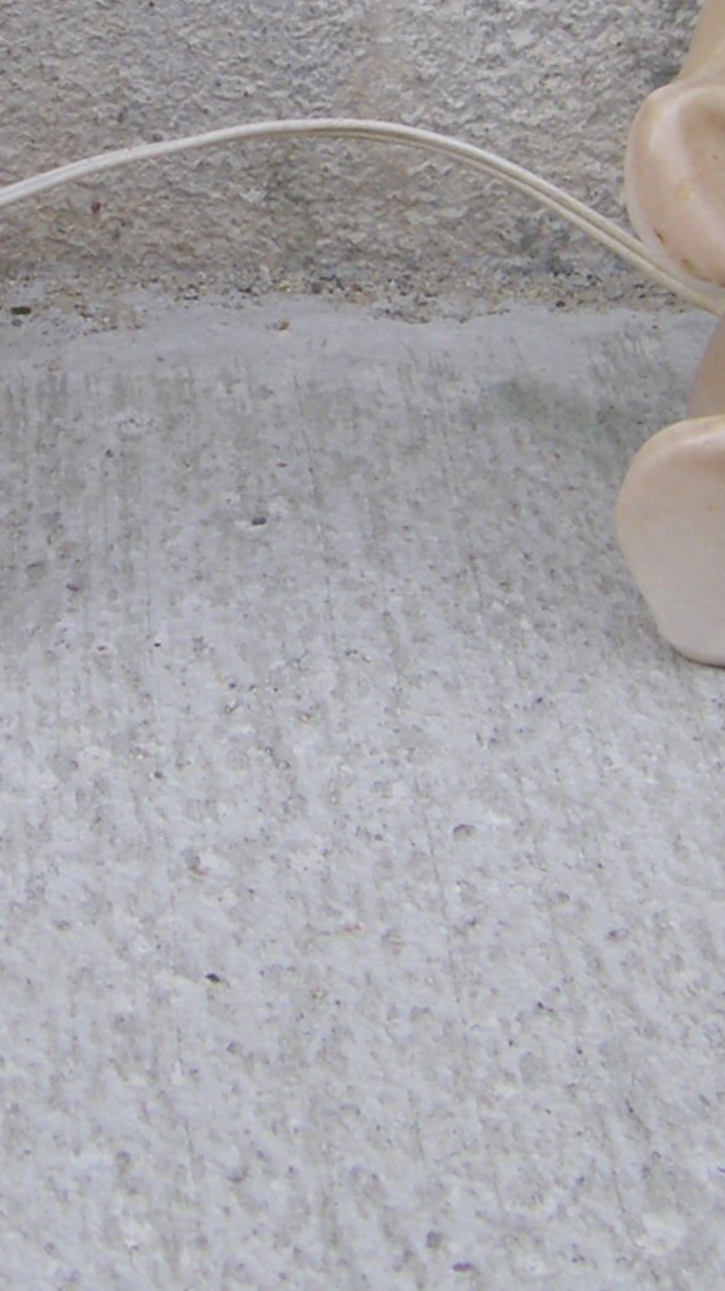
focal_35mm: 131
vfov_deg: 16.2
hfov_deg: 9.3
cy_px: 196
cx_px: 375
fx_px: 4480
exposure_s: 1/125
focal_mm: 6.3
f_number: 3.5
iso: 64
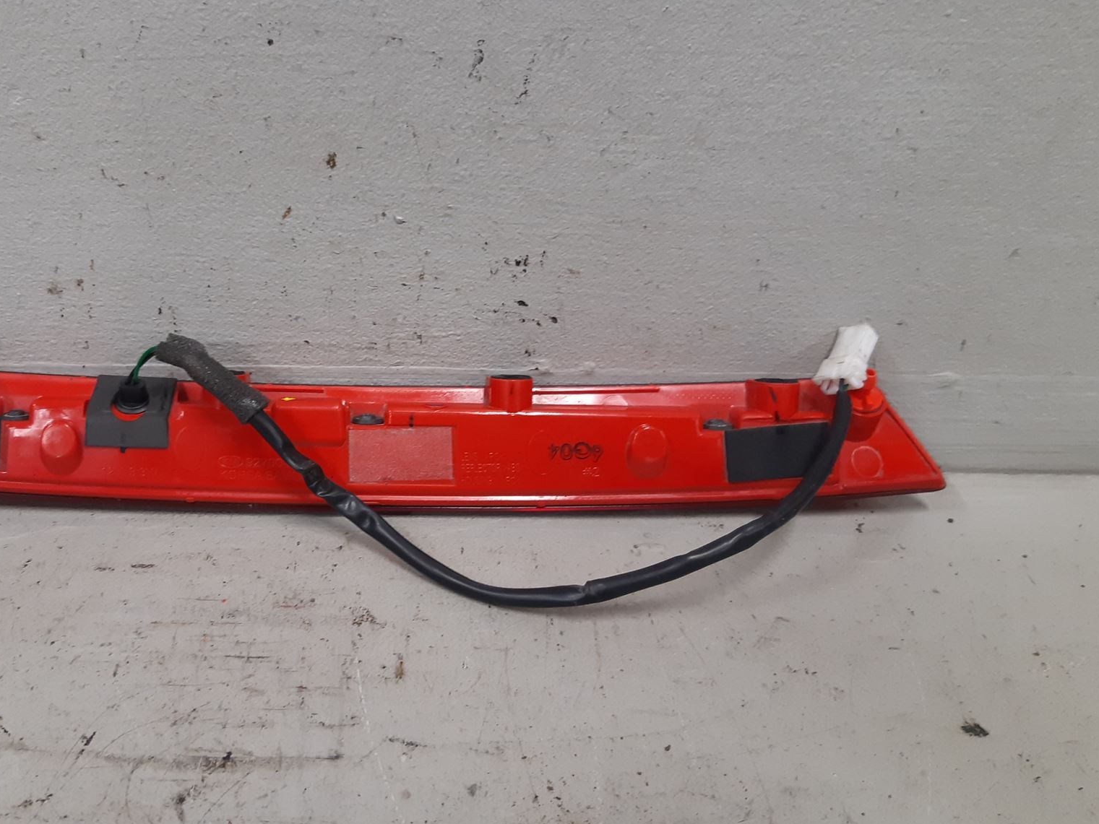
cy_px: 376
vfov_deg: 40.7
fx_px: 1111
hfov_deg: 51.8
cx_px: 385
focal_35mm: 35
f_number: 1.7
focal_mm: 3.93
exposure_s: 1/50
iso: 160
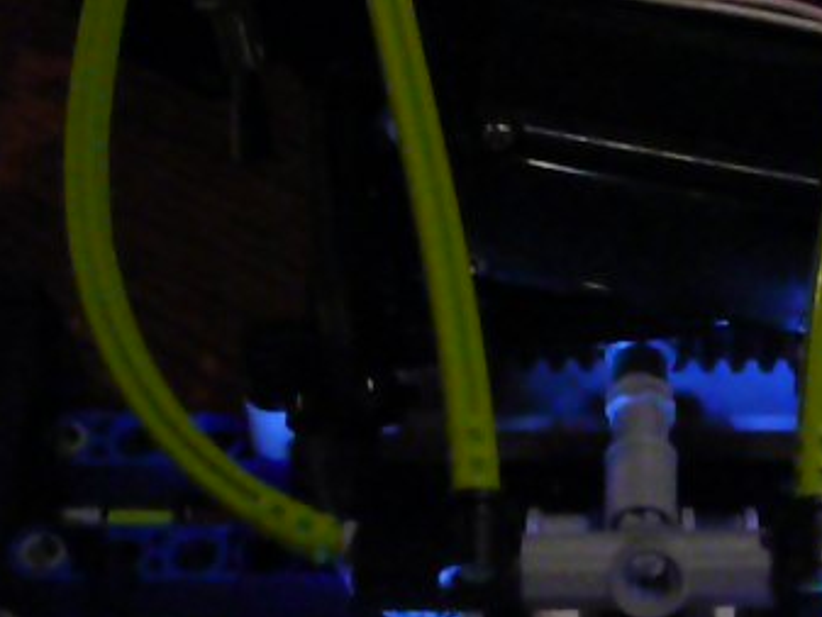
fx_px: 3563
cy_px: 271
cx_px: 695
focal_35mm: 150
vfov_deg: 9.9
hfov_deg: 13.1
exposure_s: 1/30
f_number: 4.8
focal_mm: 13.2
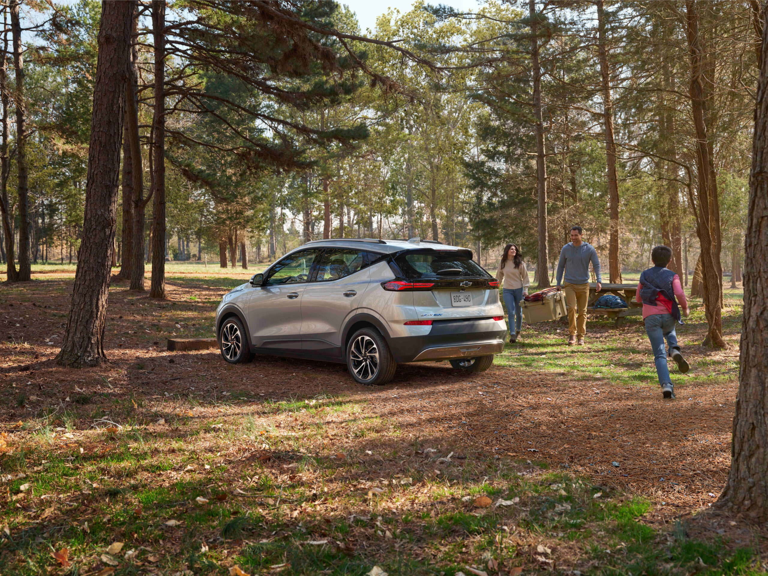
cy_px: 288
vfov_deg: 36.0
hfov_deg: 46.8
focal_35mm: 40
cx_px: 384
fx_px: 887
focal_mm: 50
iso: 100
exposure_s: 1/60
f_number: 5.6
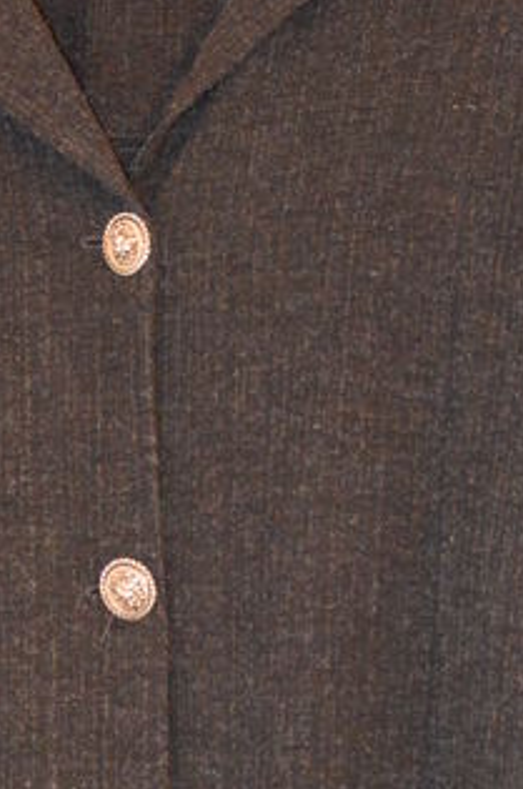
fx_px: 2711
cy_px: 644
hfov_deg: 11.0
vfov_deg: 16.4
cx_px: 104
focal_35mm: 124
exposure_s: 1/60
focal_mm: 26
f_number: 4
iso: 2800
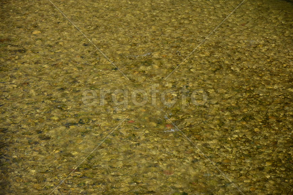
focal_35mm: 158
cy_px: 98
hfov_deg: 13.0
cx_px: 146
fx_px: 1282
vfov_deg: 8.7
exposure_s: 1/400
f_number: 5.6
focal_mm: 105
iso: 100
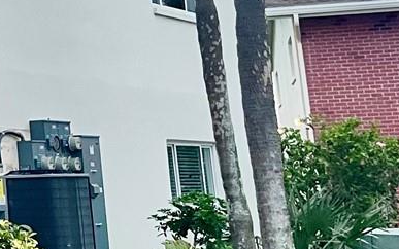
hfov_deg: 15.6
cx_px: -329
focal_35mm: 114
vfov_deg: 11.3
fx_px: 1240
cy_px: -48
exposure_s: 1/60
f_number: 1.6
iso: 200
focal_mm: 5.1
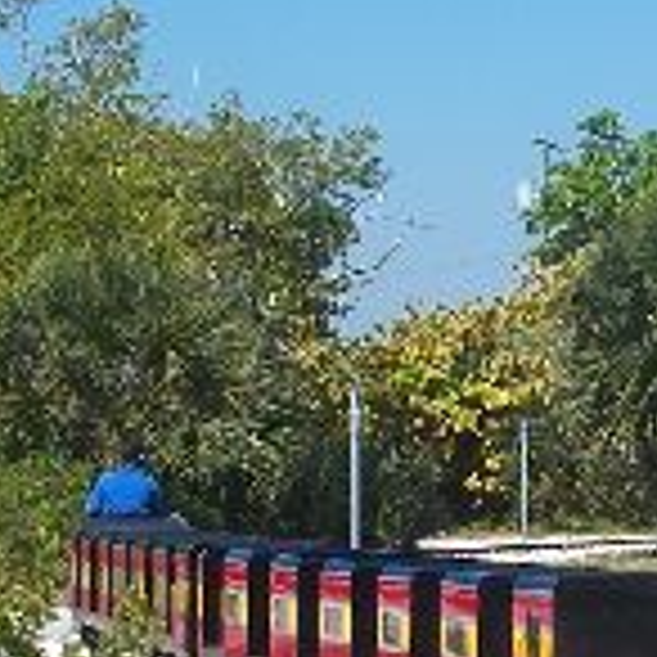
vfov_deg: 10.6
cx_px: 680
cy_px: 477
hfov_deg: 10.5
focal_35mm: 165
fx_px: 3543
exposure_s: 1/640
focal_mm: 7.8
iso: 64
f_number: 4
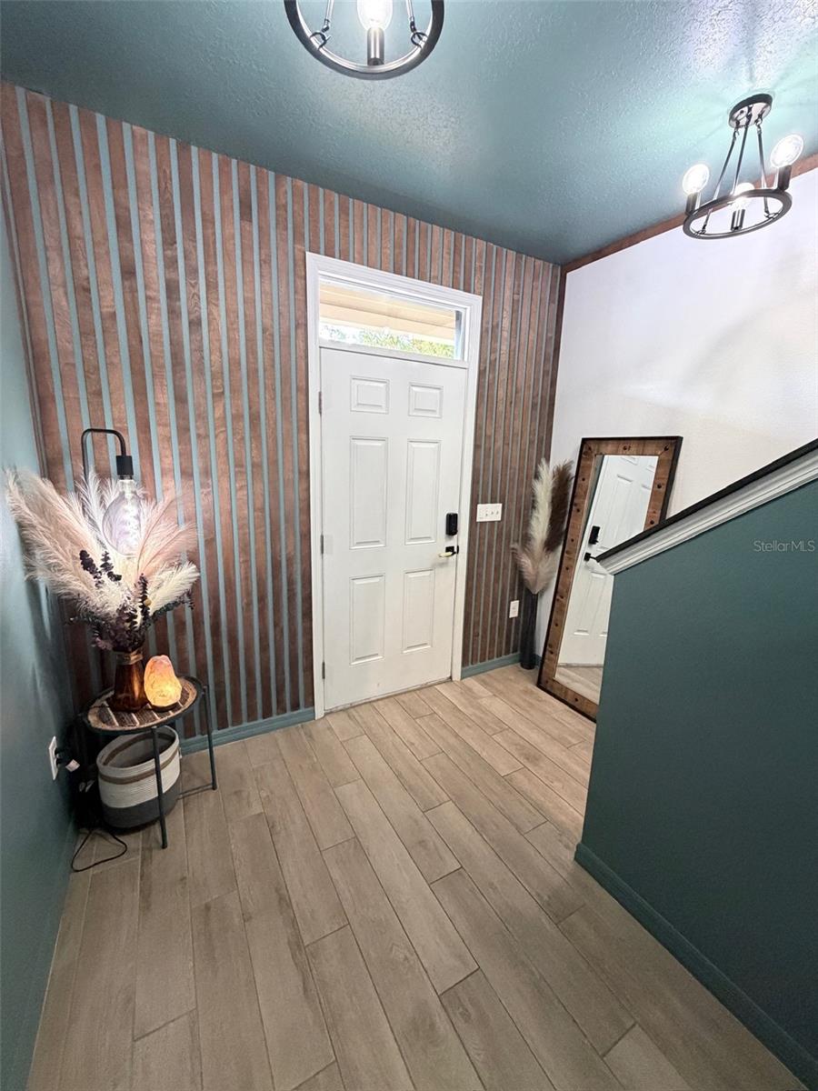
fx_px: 441
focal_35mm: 14
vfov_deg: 102.1
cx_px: 409
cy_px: 546
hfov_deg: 85.7
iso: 500
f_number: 2.2
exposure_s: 1/60
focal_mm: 2.22
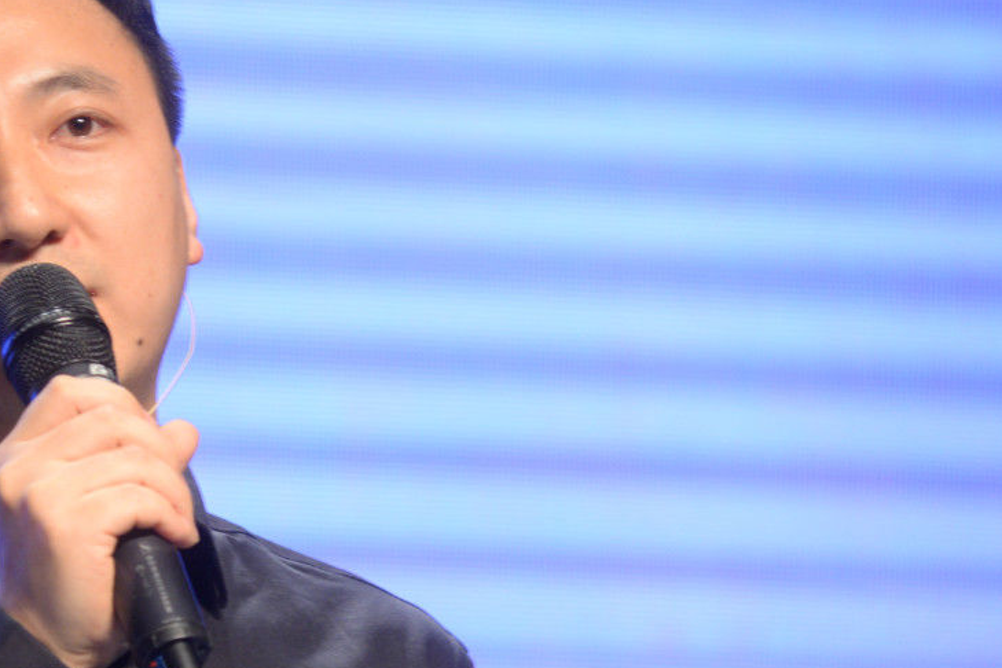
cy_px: 477
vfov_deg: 3.1
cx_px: 49
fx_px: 12218
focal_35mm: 439
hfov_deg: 4.7
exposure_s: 1/100
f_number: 5.6
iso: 1600
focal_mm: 200
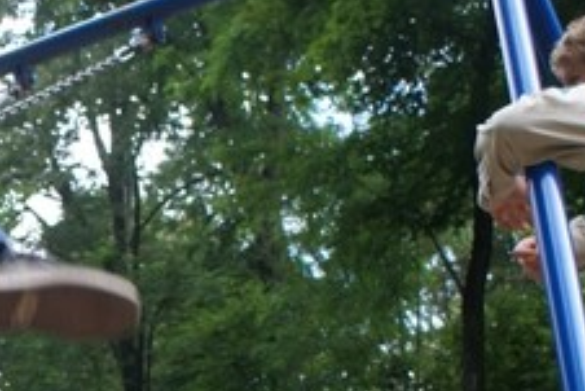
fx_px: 1724
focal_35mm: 106
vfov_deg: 12.6
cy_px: 478
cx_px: -85
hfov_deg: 18.4
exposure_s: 1/125
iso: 125
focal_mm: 20
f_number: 4
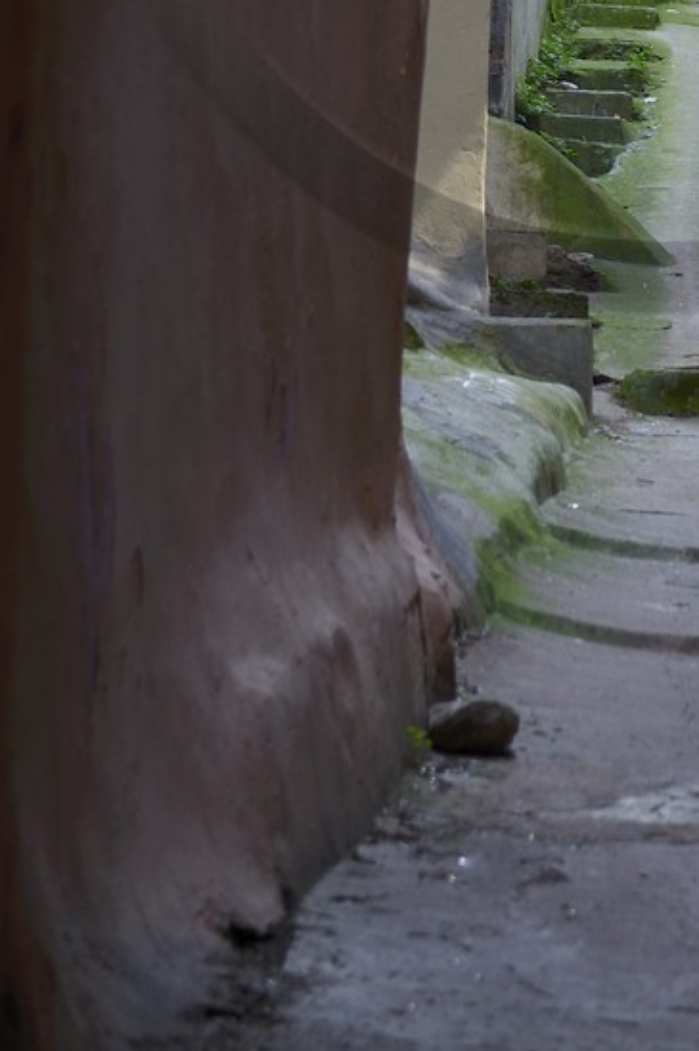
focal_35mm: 204
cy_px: -285
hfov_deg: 6.7
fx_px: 5952
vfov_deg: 9.9
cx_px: 664
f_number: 4
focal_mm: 70
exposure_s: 1/50
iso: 200
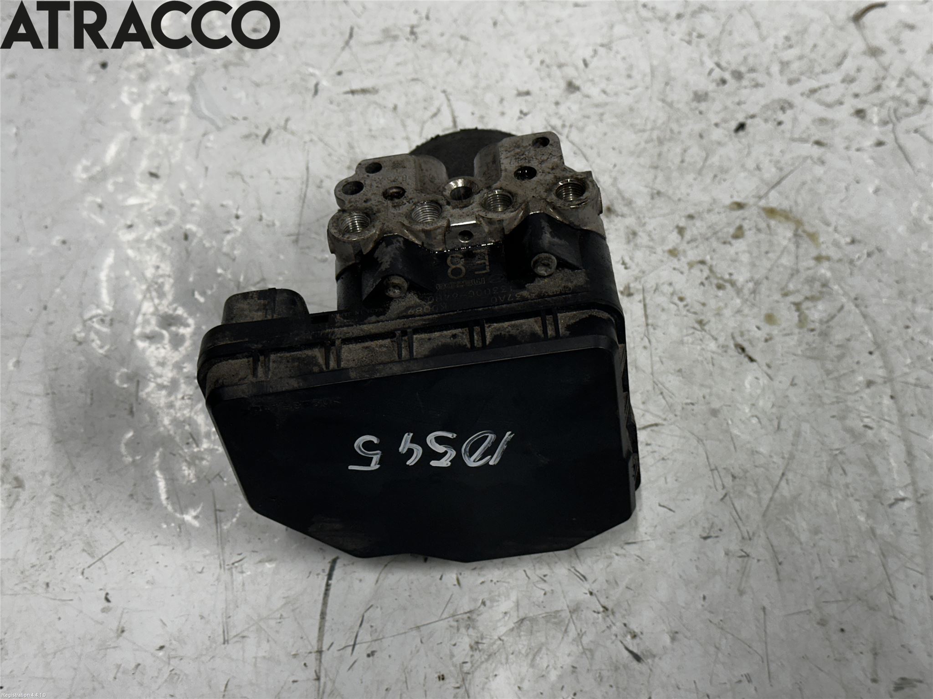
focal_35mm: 48
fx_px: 1294
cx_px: 466
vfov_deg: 30.3
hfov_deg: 39.7
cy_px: 350
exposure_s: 1/50
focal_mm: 6.86
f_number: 1.78
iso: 80
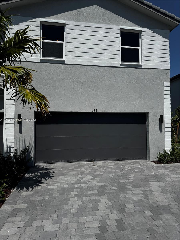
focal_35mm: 24
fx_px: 166
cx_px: 90
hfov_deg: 56.8
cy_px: 120
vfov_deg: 71.6
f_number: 1.78
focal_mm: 6.76
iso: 80
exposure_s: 1/10417
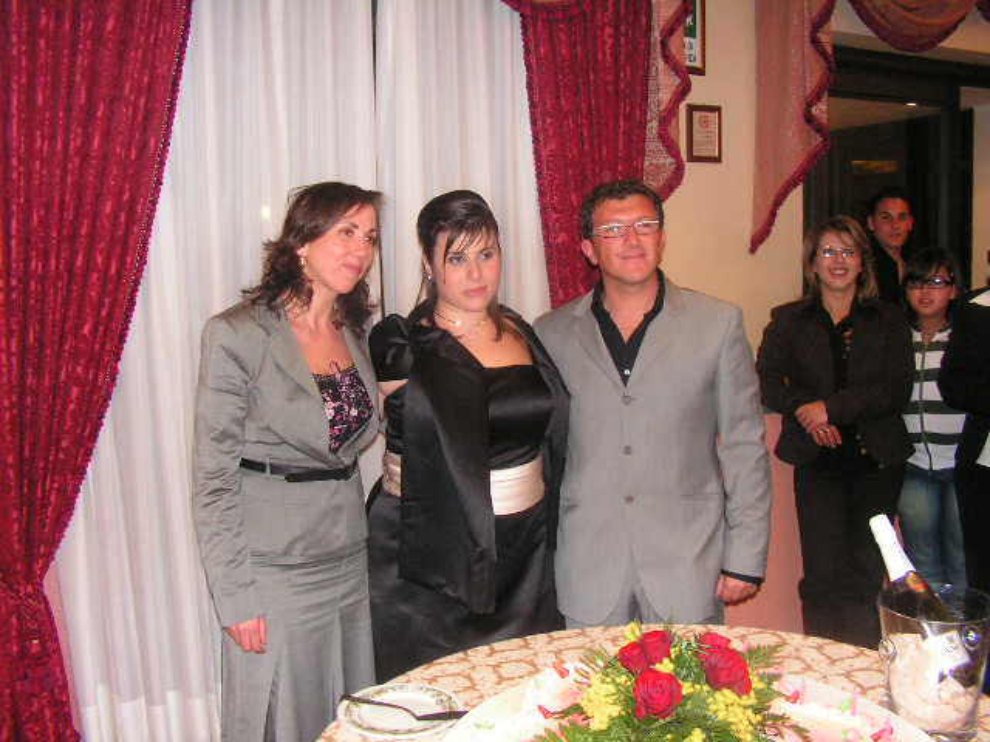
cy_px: 371
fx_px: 1030
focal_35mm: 36
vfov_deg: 39.7
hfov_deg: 51.4
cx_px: 495
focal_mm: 6
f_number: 3.2
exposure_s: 1/40
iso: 200
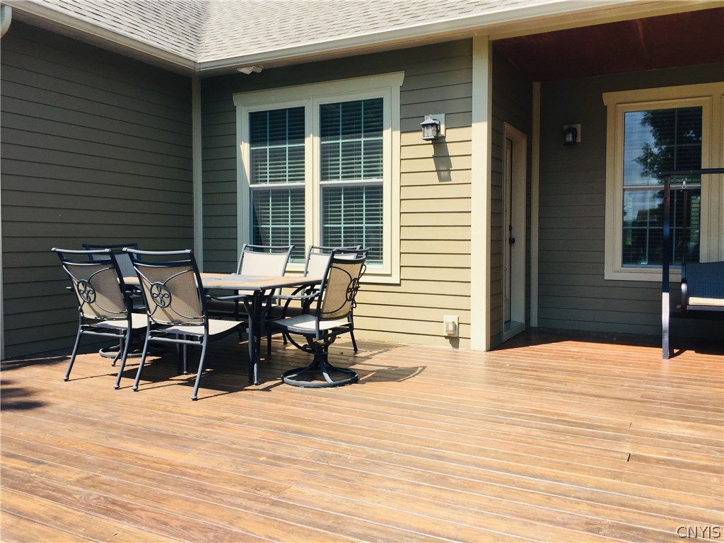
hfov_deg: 61.7
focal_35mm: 29
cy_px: 272
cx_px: 362
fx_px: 607
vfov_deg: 48.2
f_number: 2.2
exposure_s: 1/842
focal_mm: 4.15
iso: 32
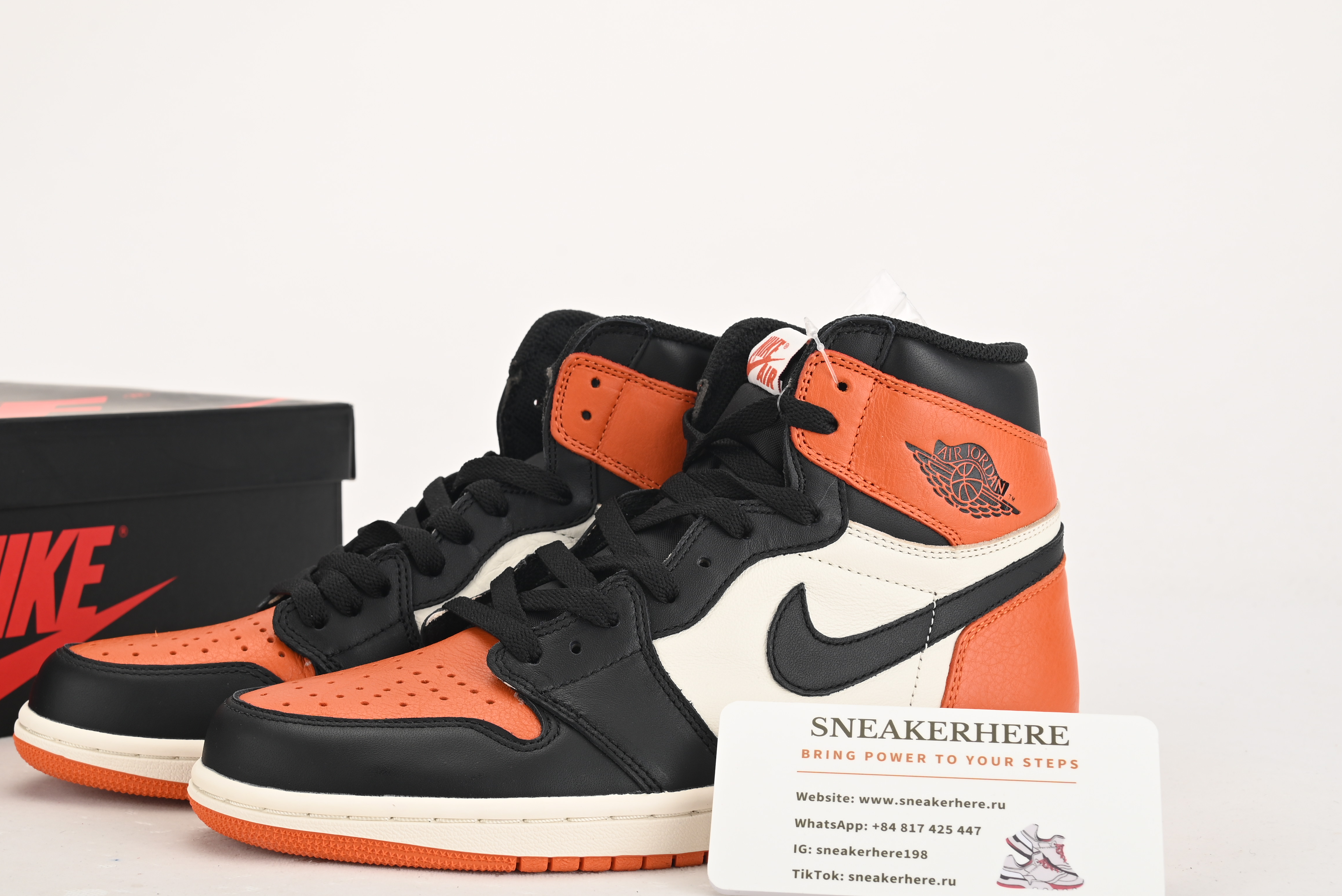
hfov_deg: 31.3
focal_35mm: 64
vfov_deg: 21.2
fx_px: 2387
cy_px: 524
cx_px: 497
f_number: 11
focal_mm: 49
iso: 100
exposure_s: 1/200
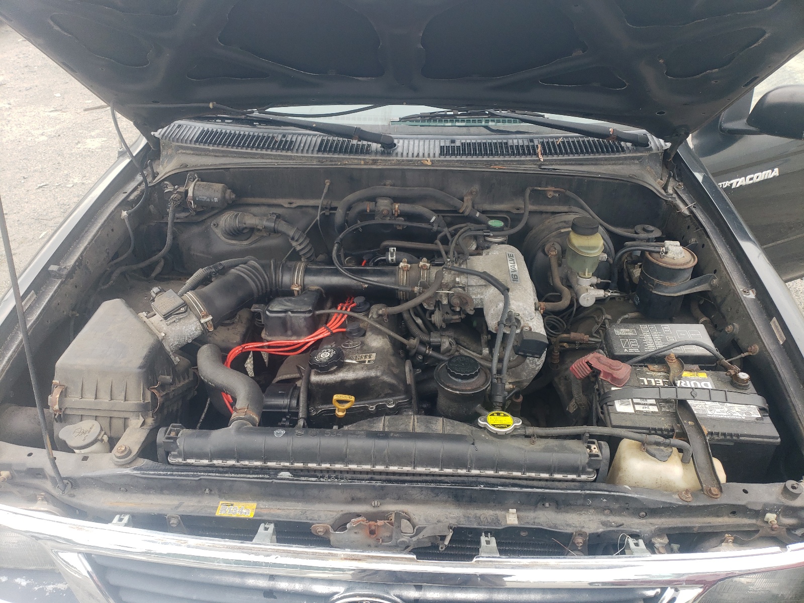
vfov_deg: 53.1
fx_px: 604
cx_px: 402
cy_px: 302
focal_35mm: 26
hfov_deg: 67.3
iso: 50
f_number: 1.5
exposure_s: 1/286
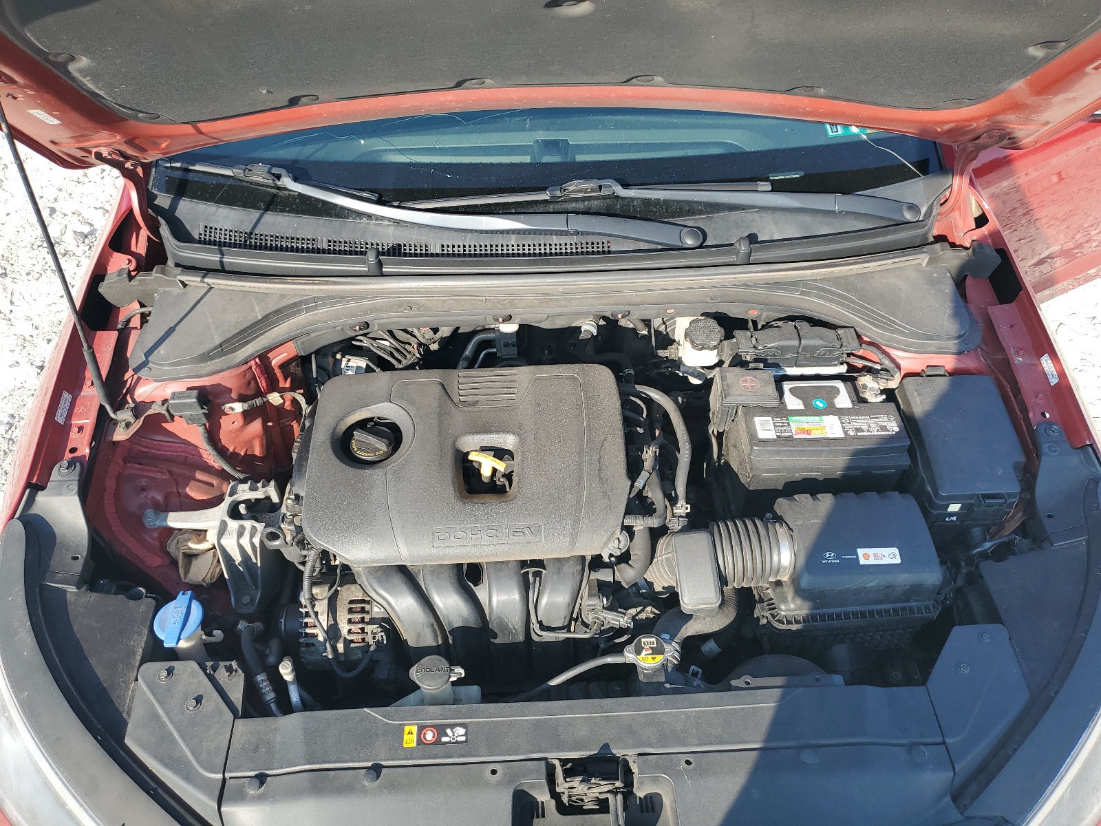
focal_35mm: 26
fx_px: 827
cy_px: 413
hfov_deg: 67.3
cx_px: 550
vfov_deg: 53.1
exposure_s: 1/833
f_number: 1.5
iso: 50
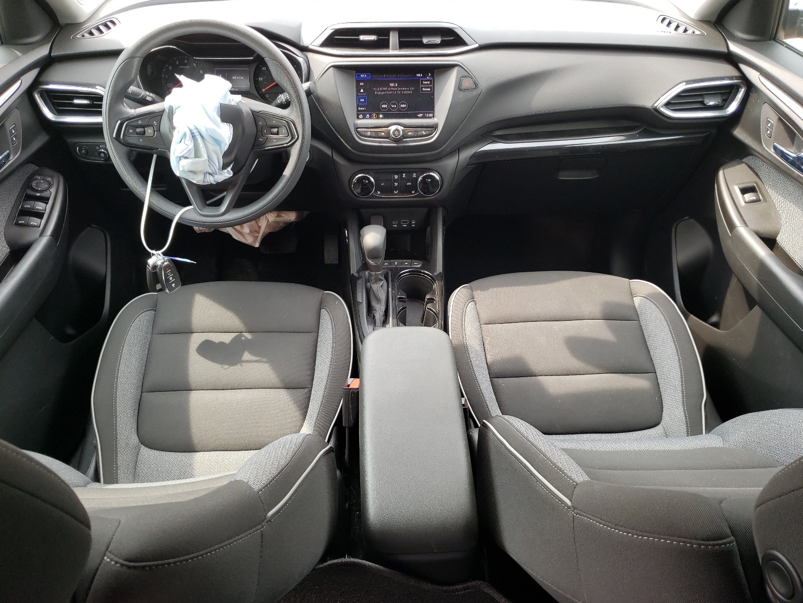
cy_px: 306
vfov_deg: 51.4
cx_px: 405
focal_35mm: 27
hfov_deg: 65.3
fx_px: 626
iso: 50
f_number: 1.5
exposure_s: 1/122
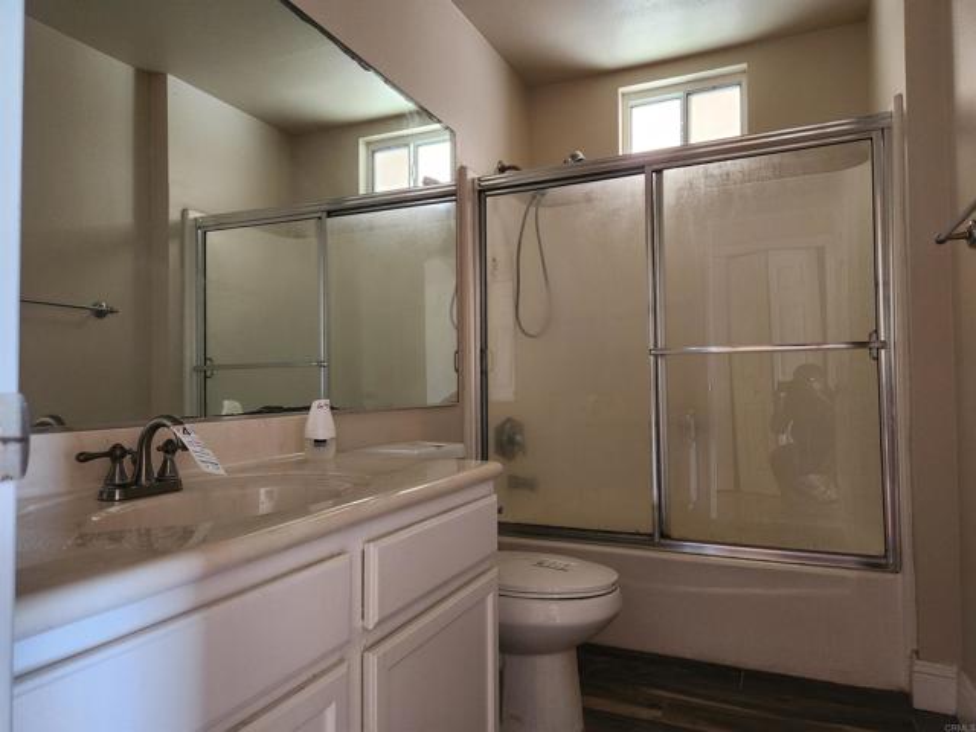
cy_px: 366
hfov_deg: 73.9
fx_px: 648
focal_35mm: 23
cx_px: 488
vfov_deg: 58.9
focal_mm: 5.4
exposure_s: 1/120
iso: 500
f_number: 1.8
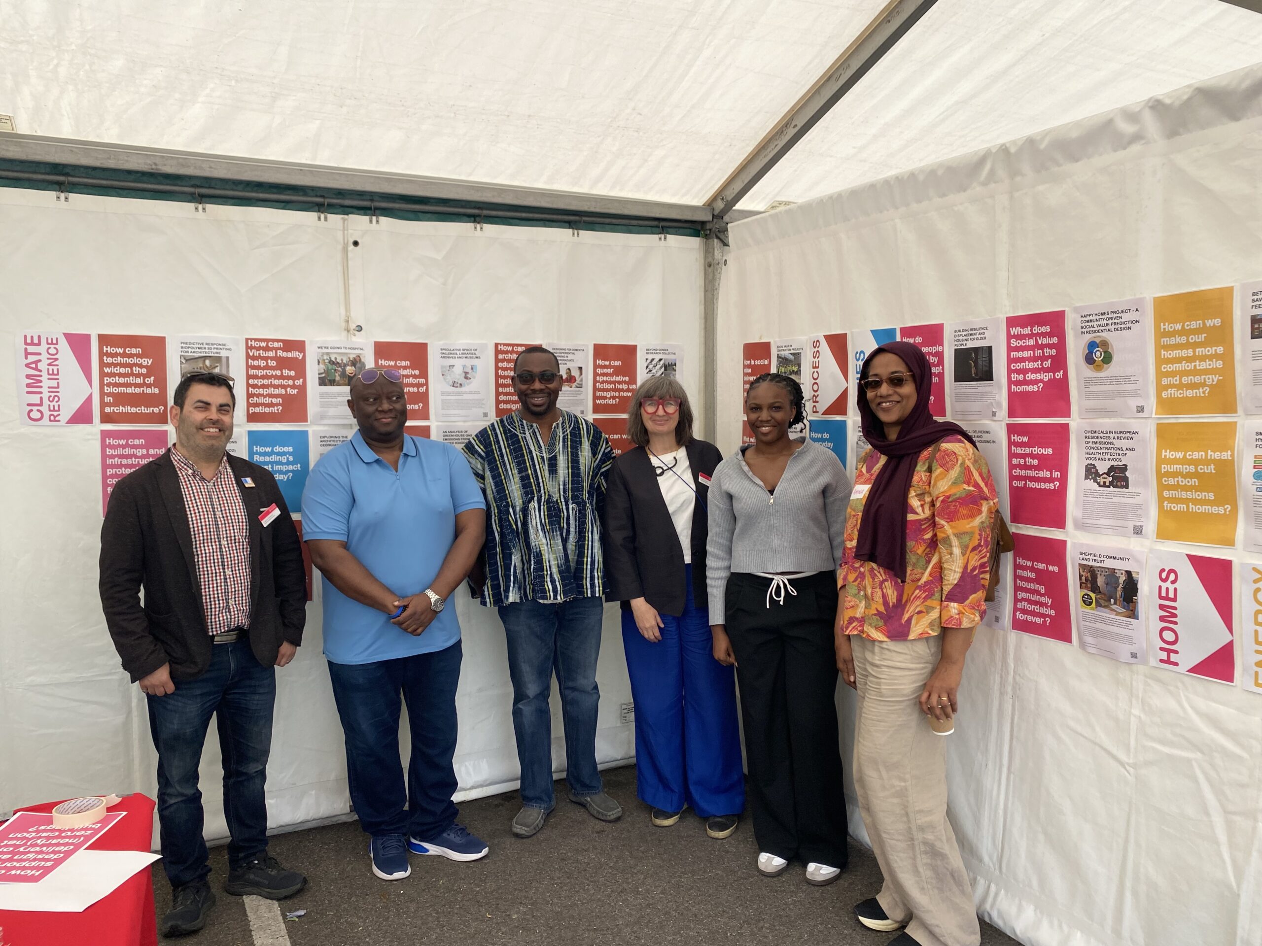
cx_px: 631
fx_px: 948
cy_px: 473
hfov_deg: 67.3
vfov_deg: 53.1
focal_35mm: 26
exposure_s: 1/733
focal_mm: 4.25
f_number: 1.8
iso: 32
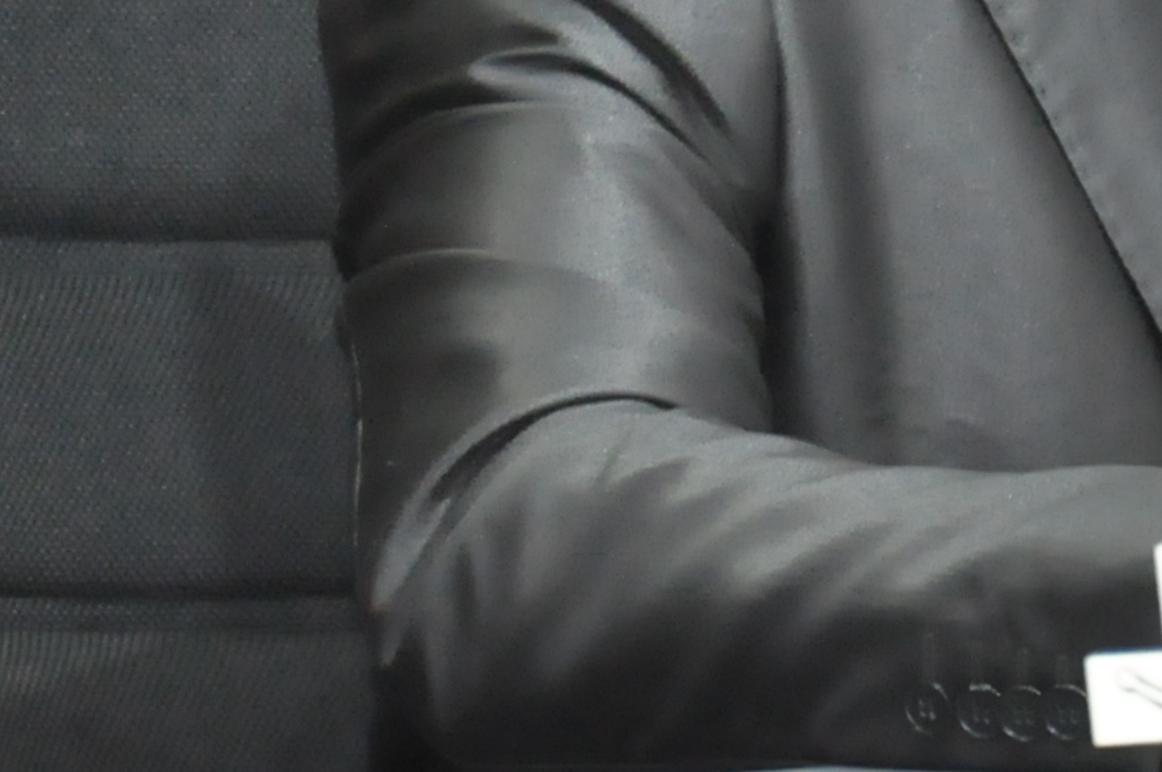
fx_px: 19344
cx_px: 1166
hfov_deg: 3.4
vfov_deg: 2.3
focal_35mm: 600
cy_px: -479
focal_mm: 105
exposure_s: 1/60
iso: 2500
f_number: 5.6
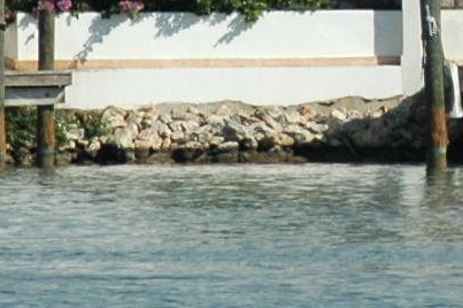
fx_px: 19400
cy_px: -161
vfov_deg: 0.9
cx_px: 843
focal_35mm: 1510
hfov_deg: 1.4
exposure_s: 1/800
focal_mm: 135
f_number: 7.1
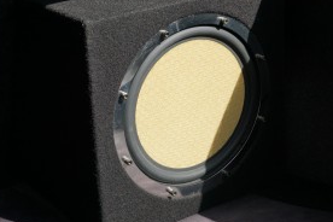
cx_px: 150
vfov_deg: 17.9
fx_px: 703
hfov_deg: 26.6
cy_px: 71
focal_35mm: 76
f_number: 8
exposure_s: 1/250
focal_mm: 28
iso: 200
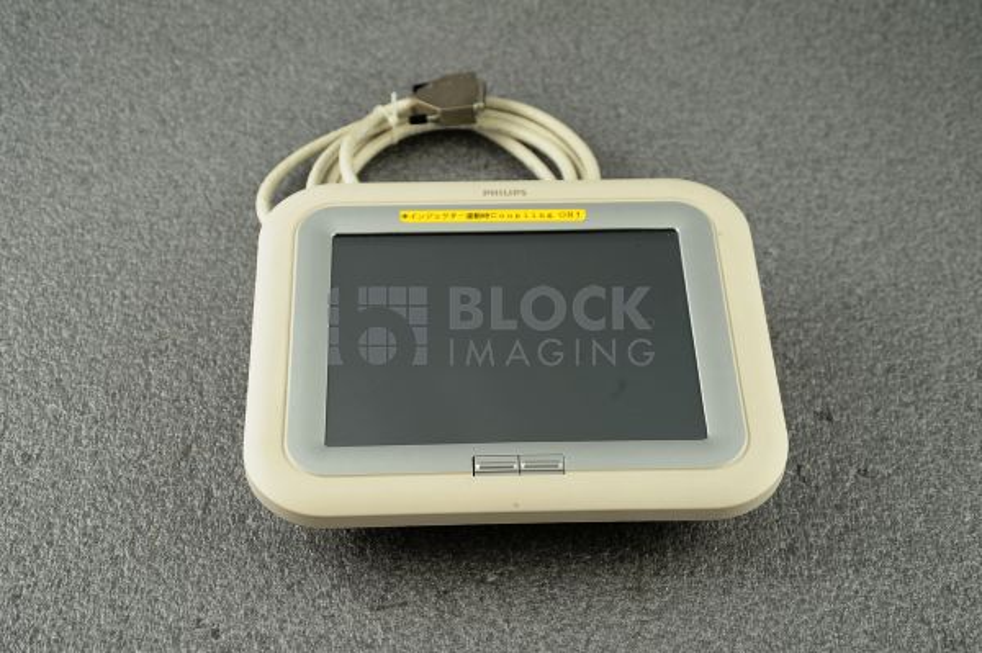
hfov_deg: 31.0
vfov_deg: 20.9
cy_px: 326
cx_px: 491
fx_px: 1772
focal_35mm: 65
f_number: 7.1
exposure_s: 1/100
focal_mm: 65
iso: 800
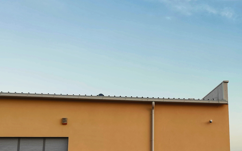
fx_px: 310
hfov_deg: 39.8
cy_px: 117
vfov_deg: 27.0
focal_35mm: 47
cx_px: 213
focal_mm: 2.23
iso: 64
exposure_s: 1/100
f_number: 2.2
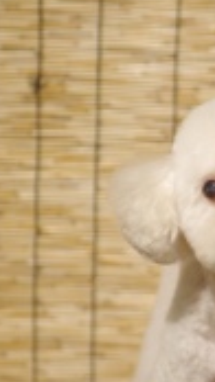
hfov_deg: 4.5
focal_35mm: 270
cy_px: 277
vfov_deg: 8.0
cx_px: 237
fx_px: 2734
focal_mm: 75
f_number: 2.8
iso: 320
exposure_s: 1/125
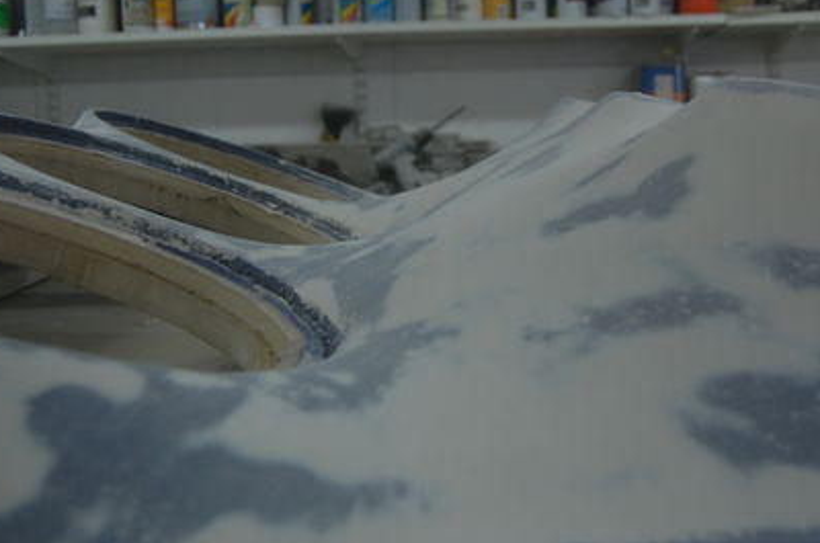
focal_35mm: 48
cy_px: 209
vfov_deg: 27.9
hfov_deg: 41.0
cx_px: 494
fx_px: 1091
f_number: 3.8
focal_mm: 20
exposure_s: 1/30
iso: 450
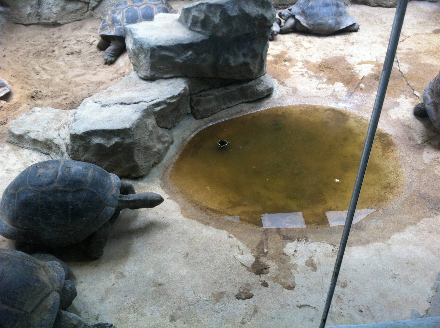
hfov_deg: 52.7
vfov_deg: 40.6
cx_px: 220
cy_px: 164
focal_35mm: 35
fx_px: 444
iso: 125
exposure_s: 1/17
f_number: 2.8
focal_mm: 3.85
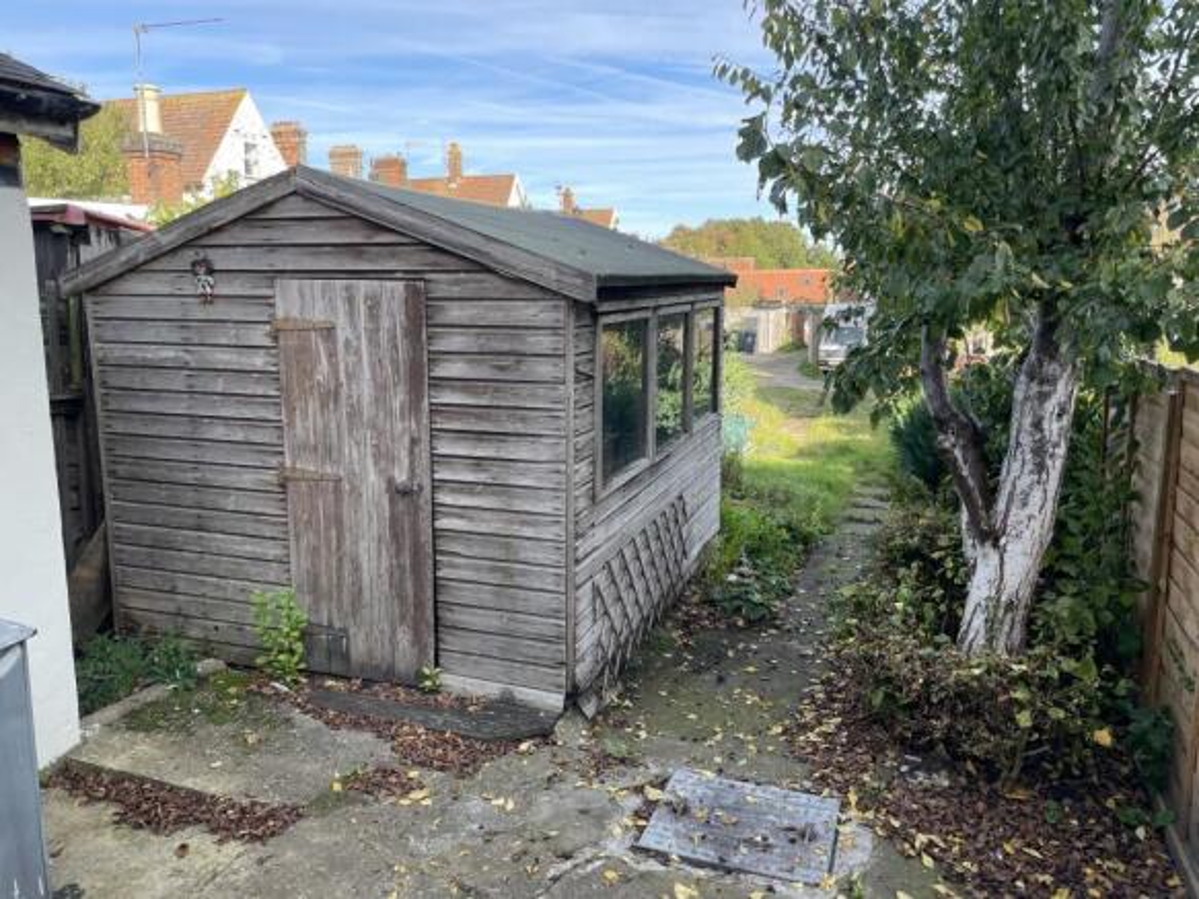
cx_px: 600
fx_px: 900
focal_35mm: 26
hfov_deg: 67.3
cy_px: 450
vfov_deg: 53.0
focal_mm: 4.2
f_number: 1.6
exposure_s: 1/520
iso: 32
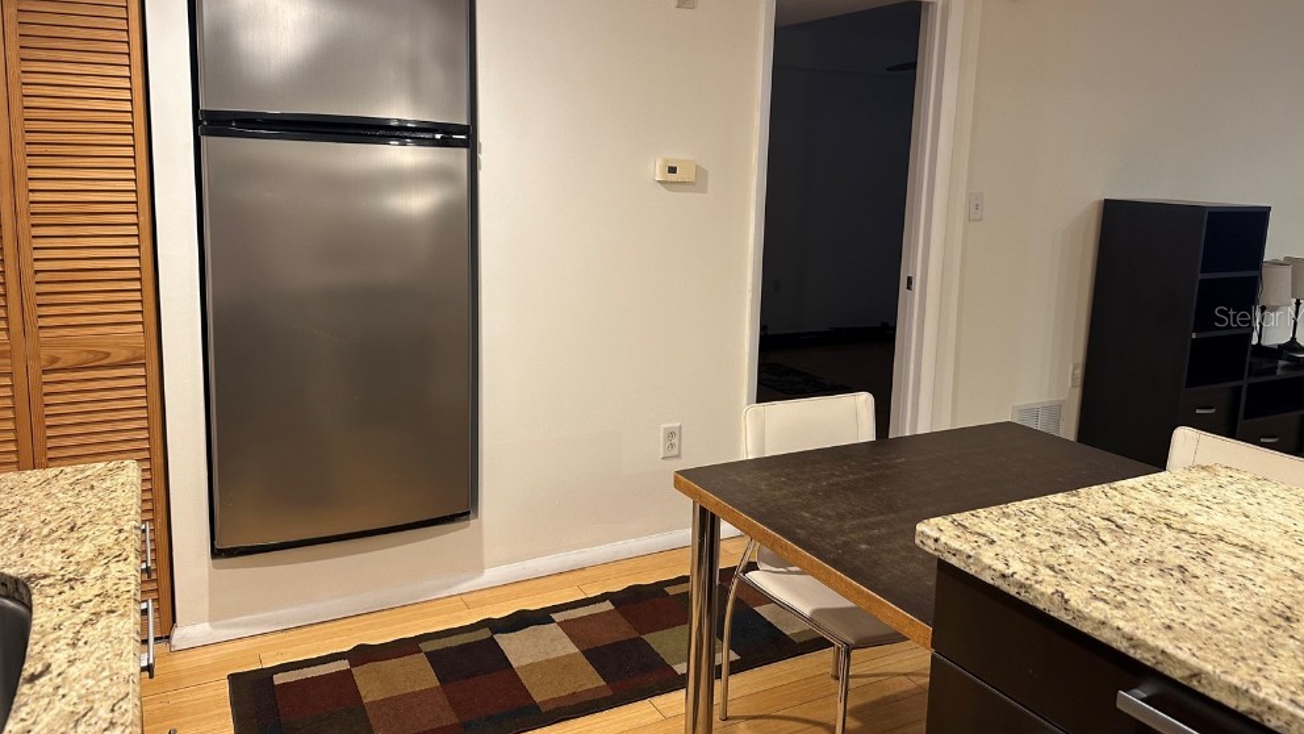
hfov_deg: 69.9
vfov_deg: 42.8
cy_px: 316
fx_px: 934
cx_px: 665
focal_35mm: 27
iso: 160
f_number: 1.78
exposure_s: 1/60
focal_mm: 6.86
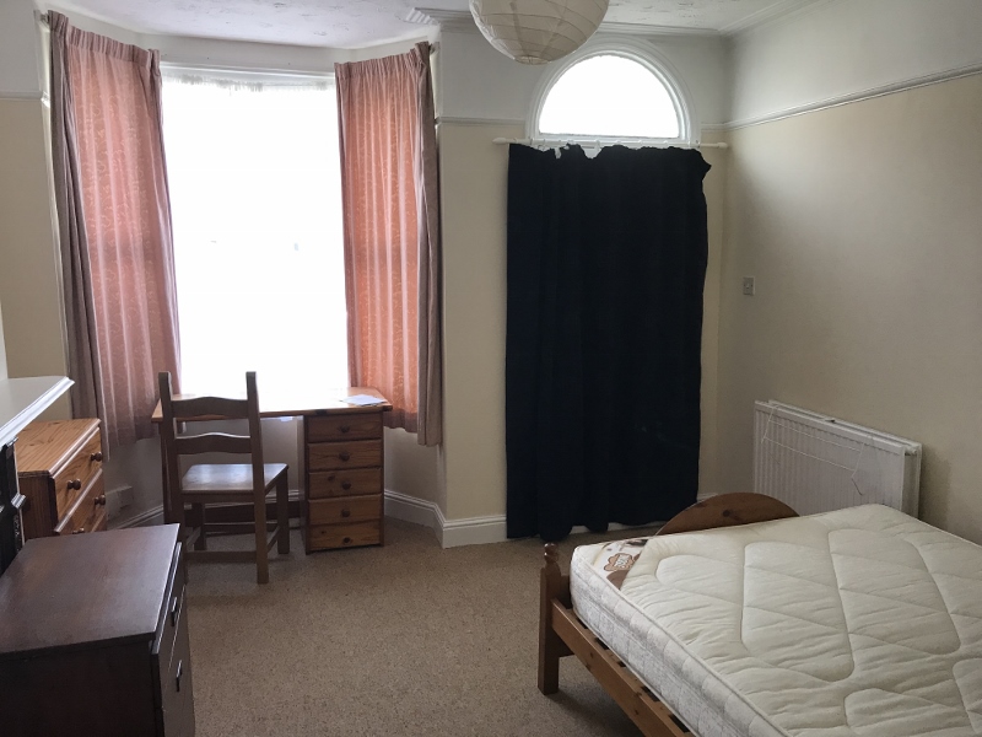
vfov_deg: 49.7
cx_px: 491
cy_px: 368
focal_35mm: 28
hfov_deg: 63.4
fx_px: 794
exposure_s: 1/33
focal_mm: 3.99
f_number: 1.8
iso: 25
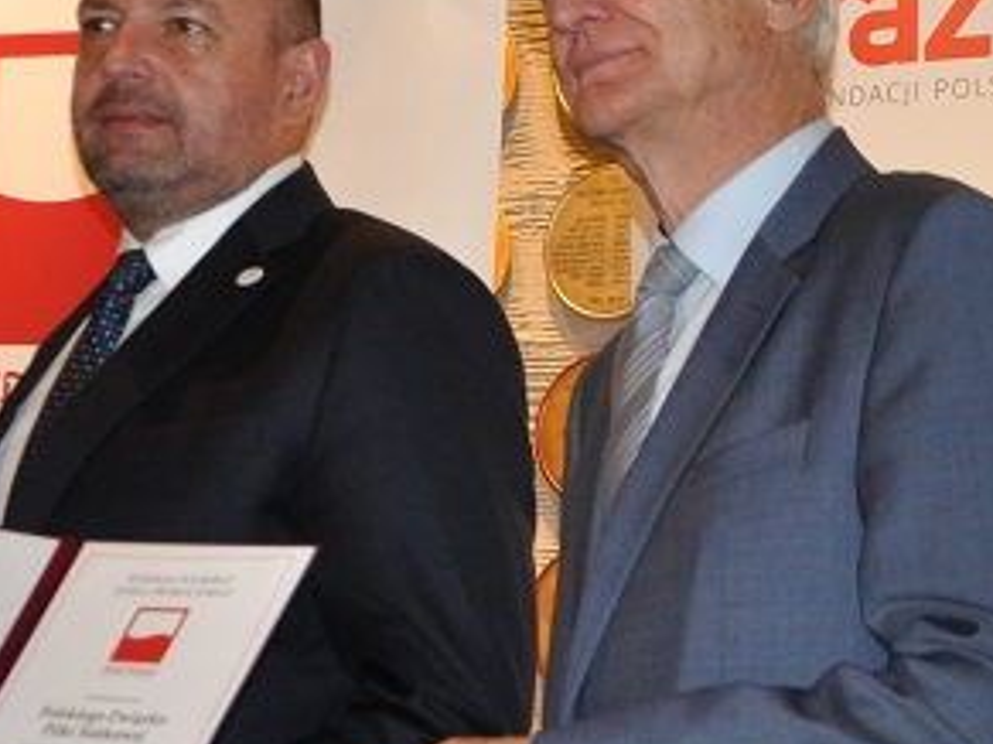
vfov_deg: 10.4
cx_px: 78
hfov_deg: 13.8
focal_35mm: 142
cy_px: 365
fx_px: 4072
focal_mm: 28
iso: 800
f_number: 4
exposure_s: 1/60
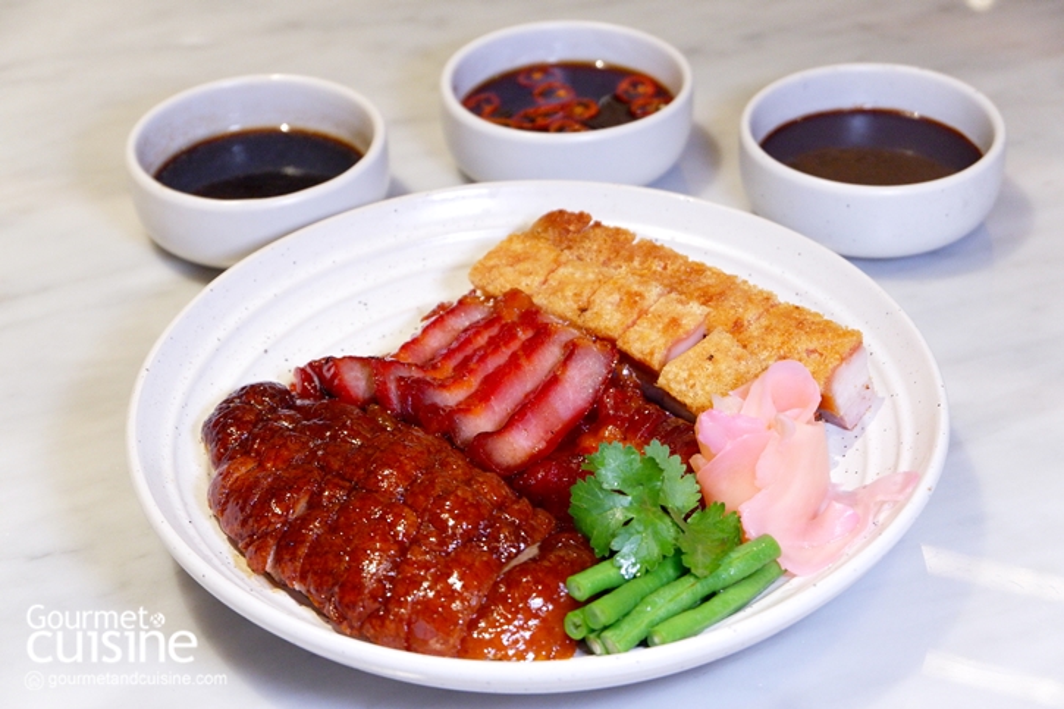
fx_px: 2216
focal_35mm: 75
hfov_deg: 27.0
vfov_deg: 18.2
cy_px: 354
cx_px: 532
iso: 800
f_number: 5.6
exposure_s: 1/30
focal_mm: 50
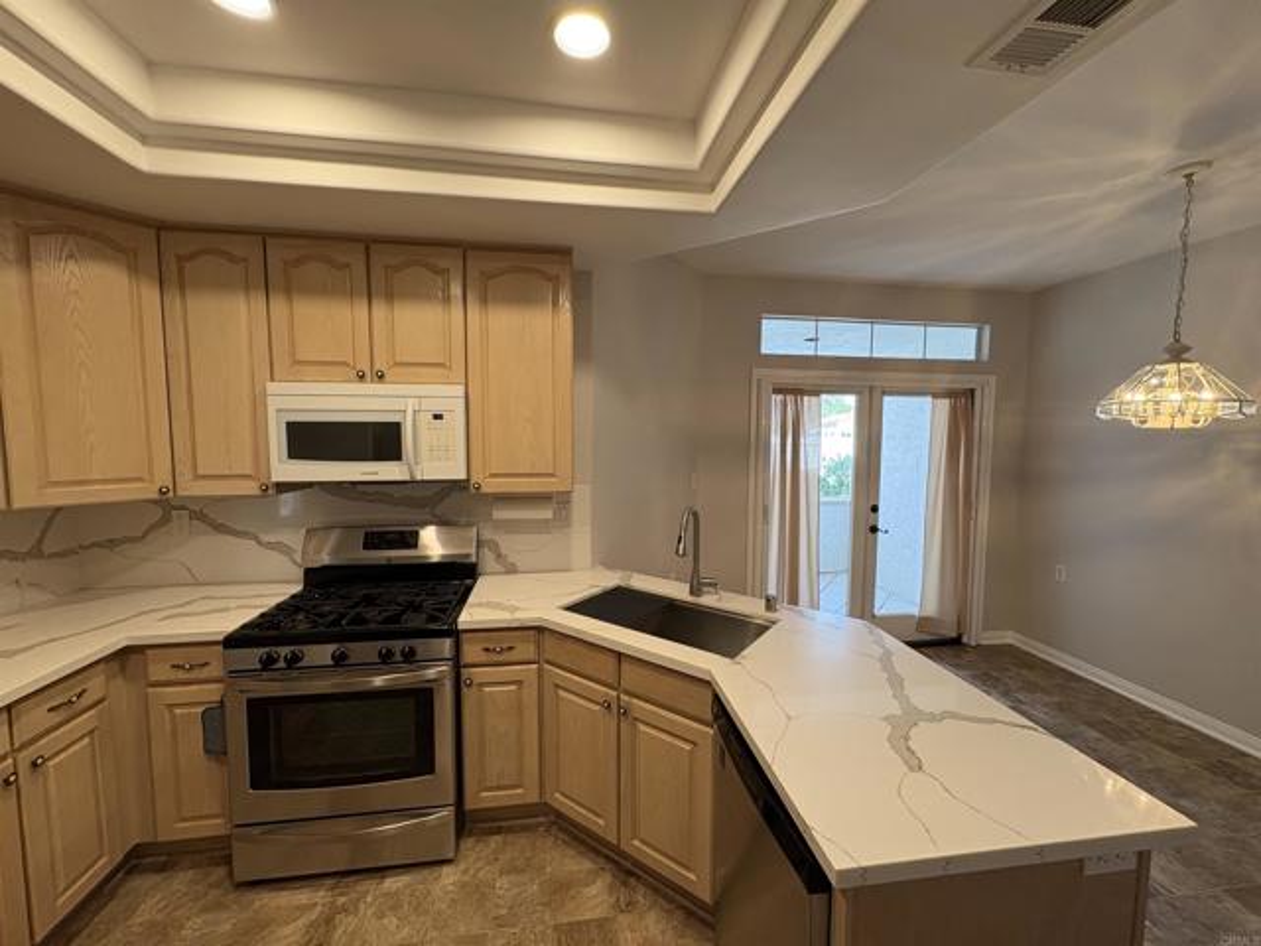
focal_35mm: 14
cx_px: 630
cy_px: 473
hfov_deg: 102.1
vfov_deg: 85.7
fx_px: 510
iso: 160
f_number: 2.2
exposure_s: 1/120
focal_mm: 2.22
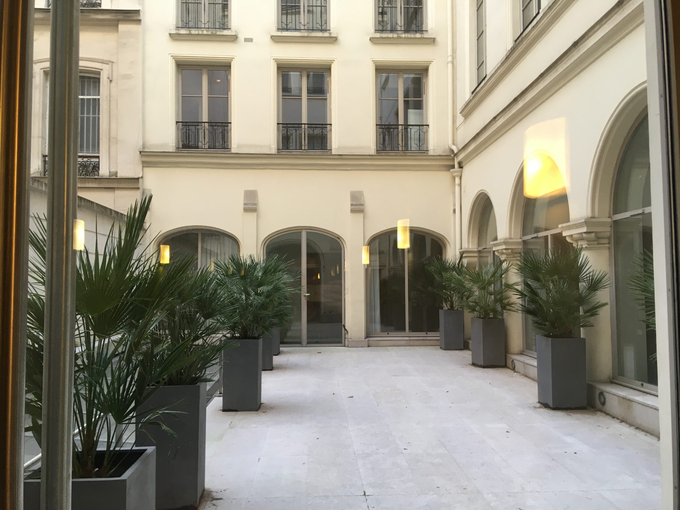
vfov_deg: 48.2
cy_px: 255
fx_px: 570
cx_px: 340
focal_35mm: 29
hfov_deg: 61.7
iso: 64
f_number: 2.2
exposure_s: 1/33
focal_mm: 4.15
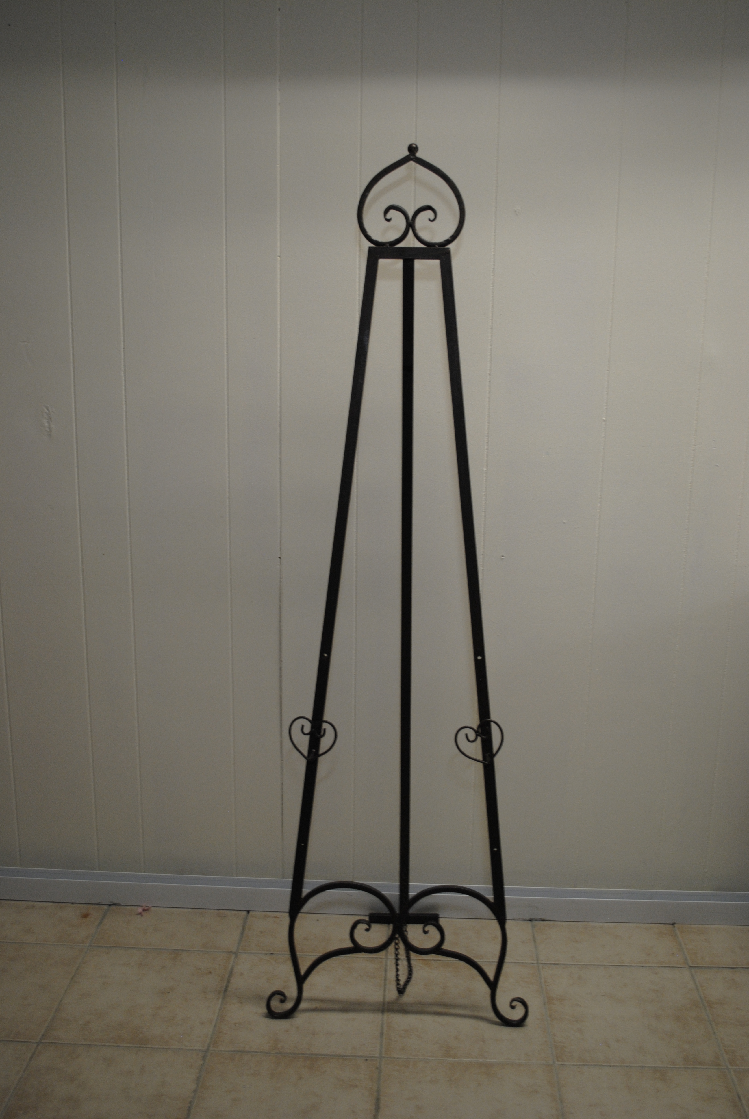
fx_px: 1120
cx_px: 374
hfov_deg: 37.0
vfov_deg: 53.1
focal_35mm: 36
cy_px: 560
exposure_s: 1/50
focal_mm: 24
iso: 400
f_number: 4
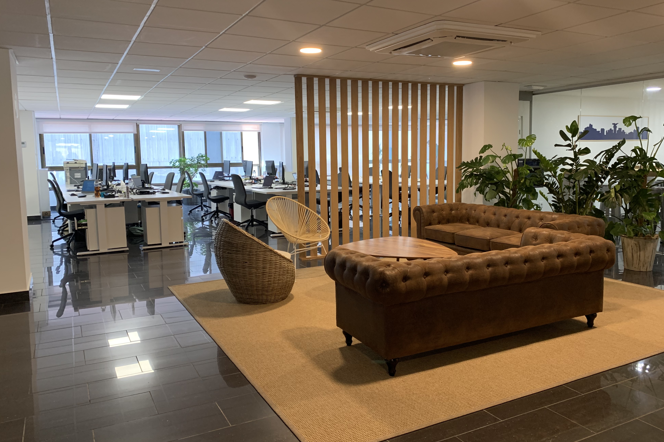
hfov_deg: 65.5
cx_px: 339
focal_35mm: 28
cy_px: 207
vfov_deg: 46.4
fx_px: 516
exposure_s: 1/50
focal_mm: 4.25
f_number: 1.8
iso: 125
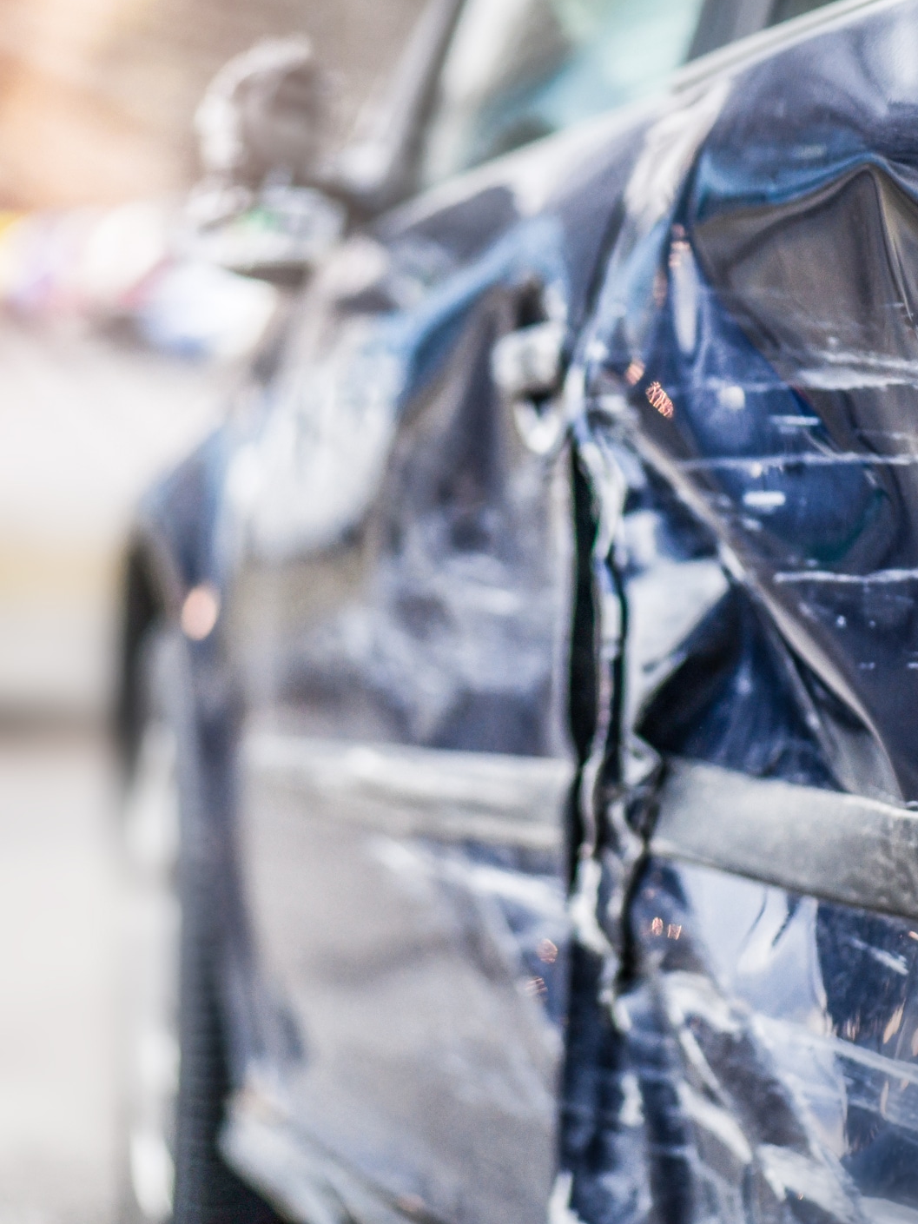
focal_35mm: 152
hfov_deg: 9.8
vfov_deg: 13.0
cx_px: 504
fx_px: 5374
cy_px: 612
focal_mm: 105
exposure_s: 1/400
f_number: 3
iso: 800
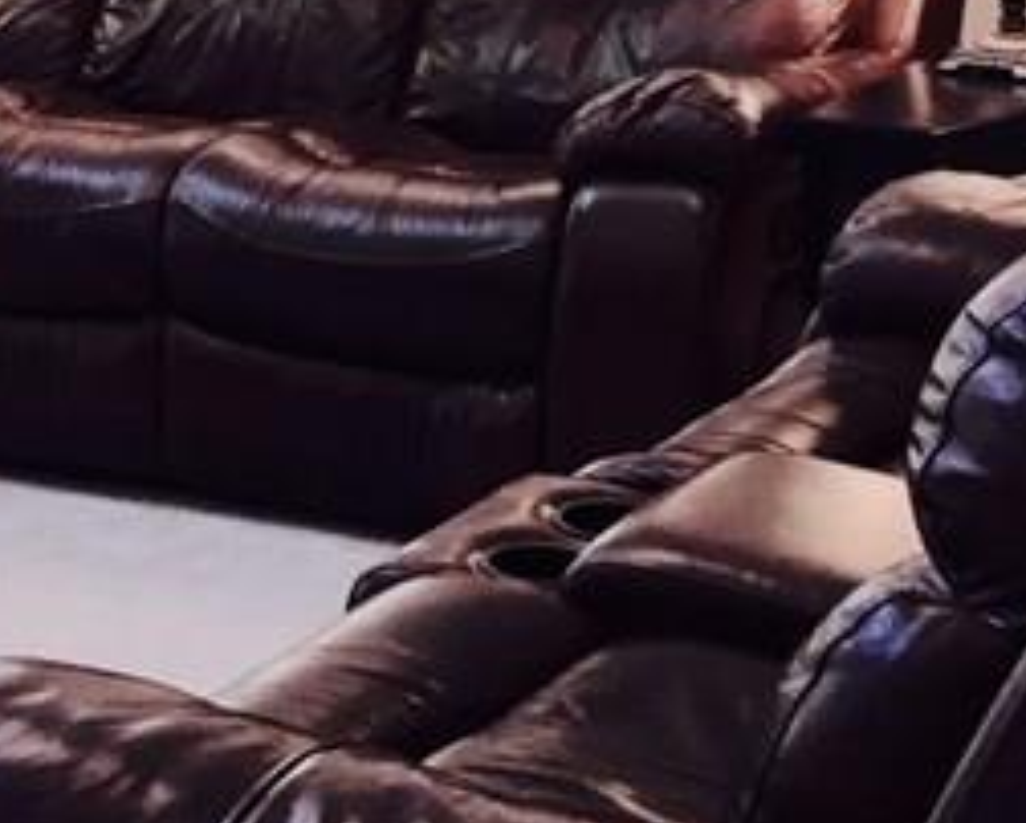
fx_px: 3495
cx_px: 533
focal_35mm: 115
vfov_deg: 13.2
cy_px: 8
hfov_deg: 16.7
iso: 50
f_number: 2.2
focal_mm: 4.15
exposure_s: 1/33
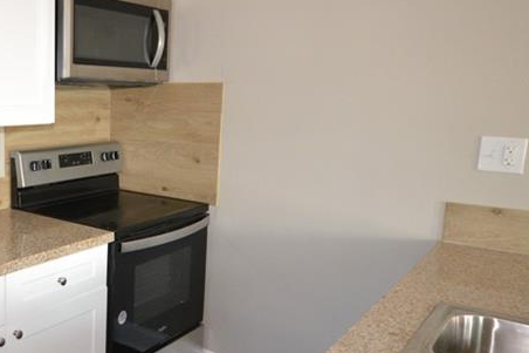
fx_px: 499
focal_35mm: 34
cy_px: 167
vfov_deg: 38.8
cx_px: 51
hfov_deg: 49.6
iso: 1000
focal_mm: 10
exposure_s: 1/60
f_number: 4
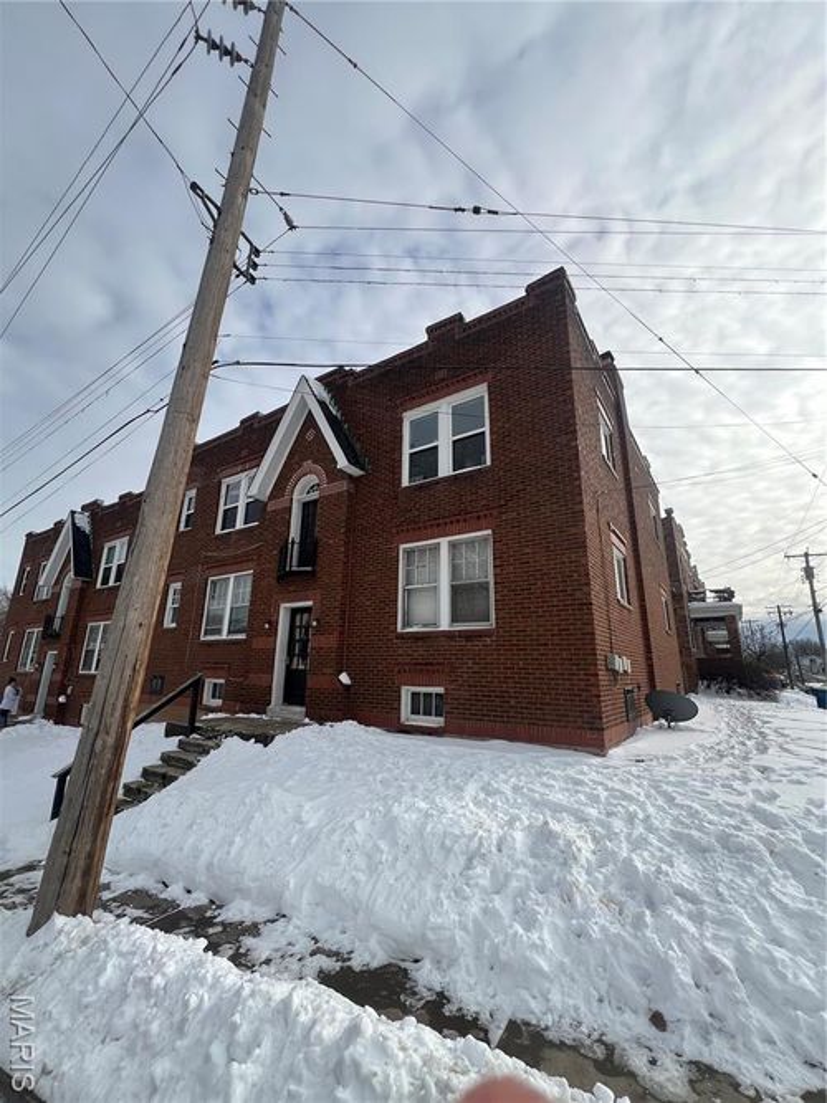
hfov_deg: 89.9
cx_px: 414
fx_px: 414
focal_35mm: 13
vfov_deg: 106.2
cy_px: 552
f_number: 1.8
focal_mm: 1.57
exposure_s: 1/1263
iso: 32
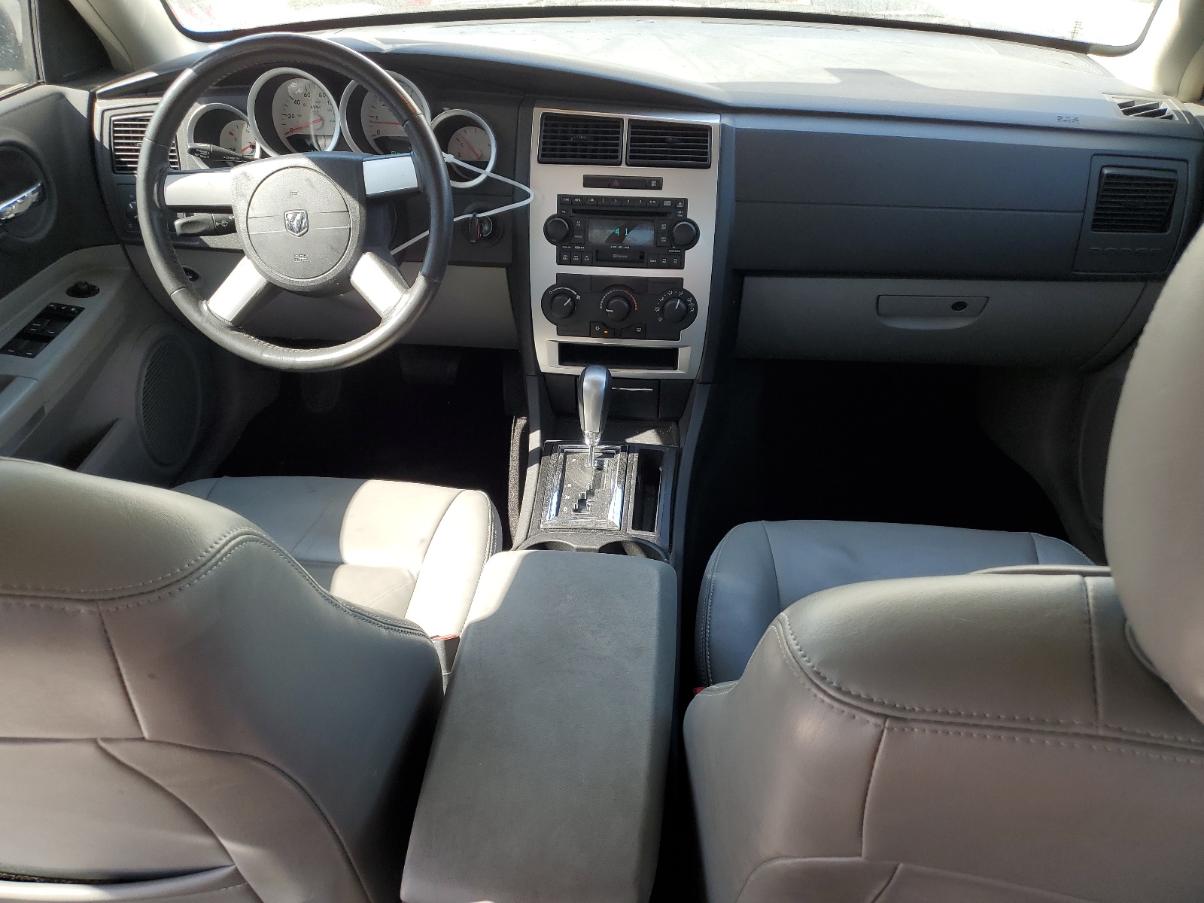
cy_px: 452
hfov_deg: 67.3
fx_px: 904
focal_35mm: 26
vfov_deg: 53.1
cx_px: 602
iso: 50
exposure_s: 1/200
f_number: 1.5
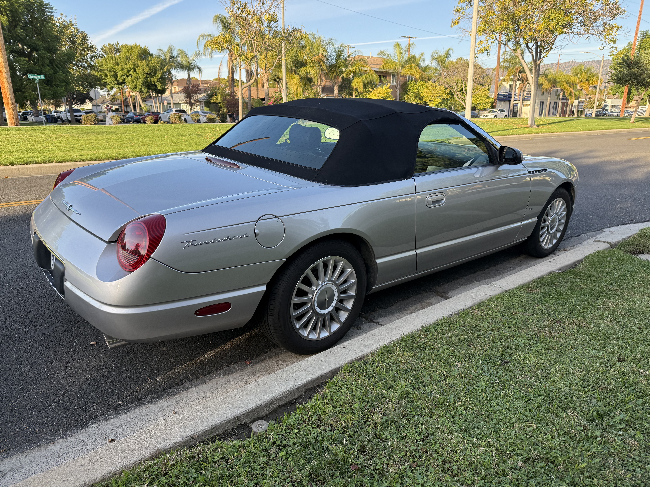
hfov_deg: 71.6
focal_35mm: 24
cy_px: 244
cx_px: 325
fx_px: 451
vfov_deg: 56.8
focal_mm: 6.76
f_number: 1.78
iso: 100
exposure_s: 1/772
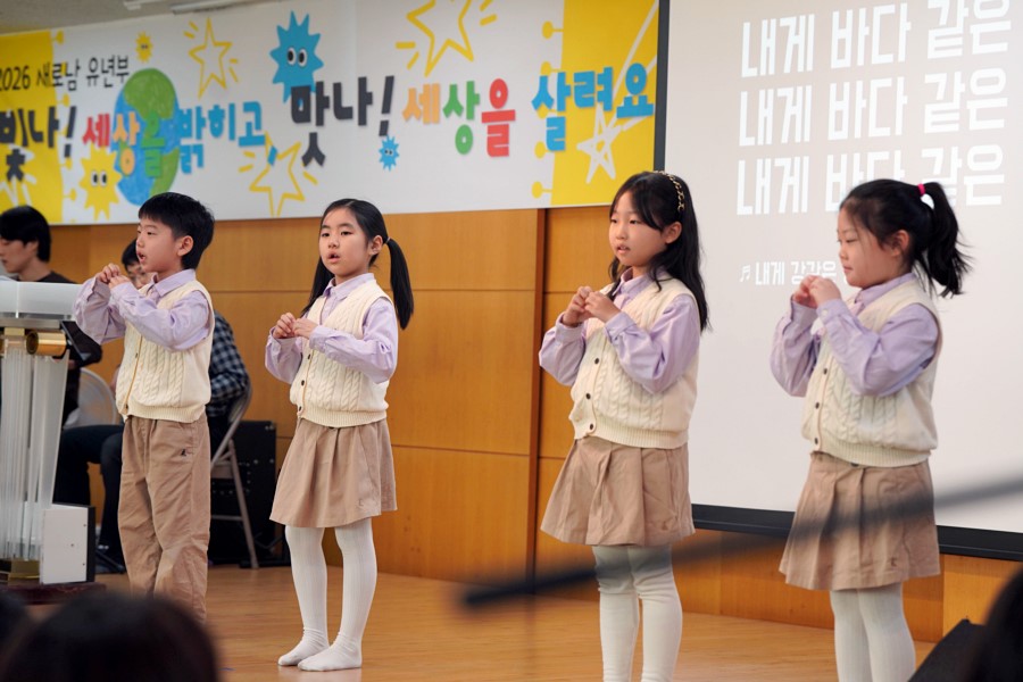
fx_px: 2898
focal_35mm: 102
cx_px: 512
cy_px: 341
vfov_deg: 13.4
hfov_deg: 20.0
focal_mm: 102
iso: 800
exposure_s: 1/160
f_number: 4
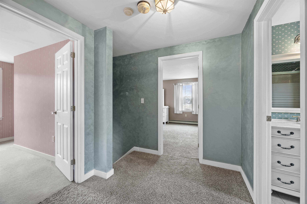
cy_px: 102
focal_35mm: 14
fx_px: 124
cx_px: 154
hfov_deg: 102.3
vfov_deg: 79.1
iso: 250
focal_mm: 14.5
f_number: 7.1
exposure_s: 3
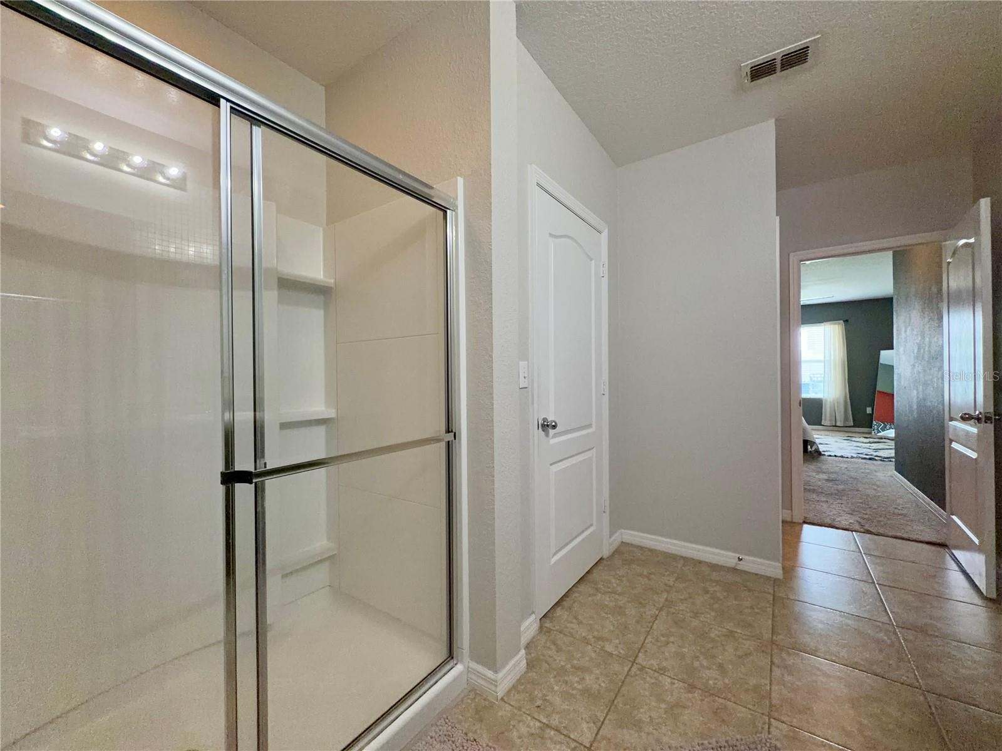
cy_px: 376
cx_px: 501
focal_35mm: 14
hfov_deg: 102.1
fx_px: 405
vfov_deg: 85.7
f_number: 2.2
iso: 200
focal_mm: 2.22
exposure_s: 1/60
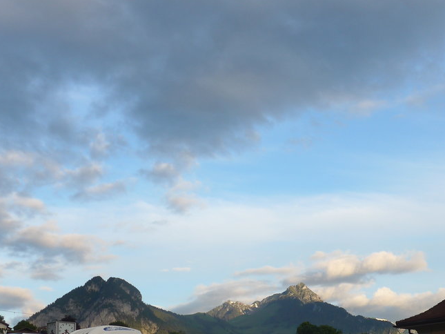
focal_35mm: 67
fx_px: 861
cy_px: 291
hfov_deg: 28.8
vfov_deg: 21.5
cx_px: 295
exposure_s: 1/500
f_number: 2.8
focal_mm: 7.5
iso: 80
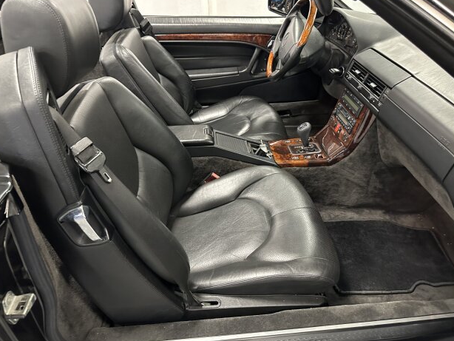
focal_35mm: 25
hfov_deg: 69.4
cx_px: 228
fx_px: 328
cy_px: 167
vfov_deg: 54.9
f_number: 1.78
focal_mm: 6.86
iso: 1000
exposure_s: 1/43
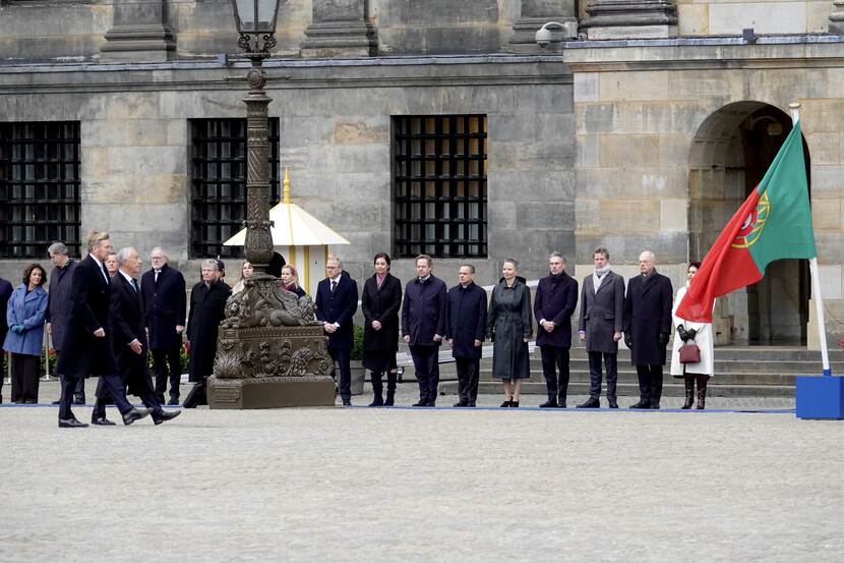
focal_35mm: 177
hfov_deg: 11.6
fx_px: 4149
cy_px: 282
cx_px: 422
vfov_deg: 7.8
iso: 800
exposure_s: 1/160
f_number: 4
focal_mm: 64.84
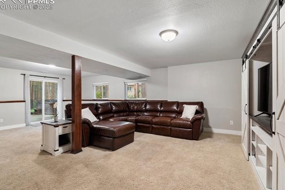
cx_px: 147
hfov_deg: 93.3
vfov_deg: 70.4
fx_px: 135
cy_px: 94
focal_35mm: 17
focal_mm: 16
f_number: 8
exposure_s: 1/4
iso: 800
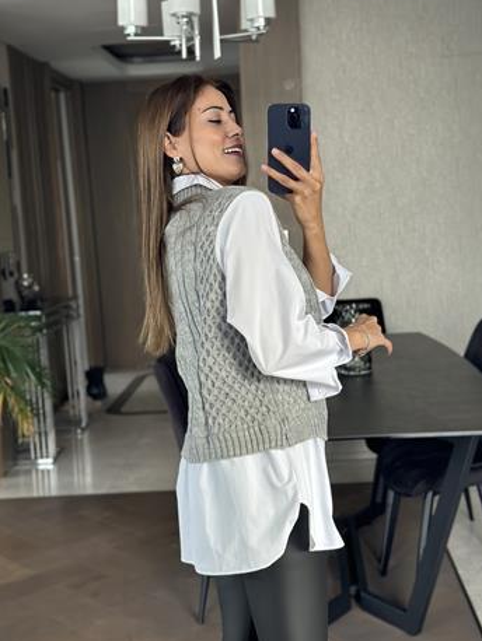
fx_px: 983
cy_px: 332
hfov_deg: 27.5
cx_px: 255
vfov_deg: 36.1
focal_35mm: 53
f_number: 1.78
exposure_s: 1/75
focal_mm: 6.86
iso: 125
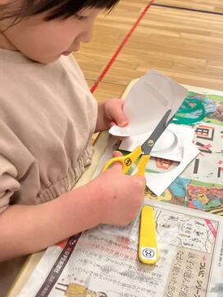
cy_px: 118
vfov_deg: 37.3
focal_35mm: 51
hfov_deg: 28.6
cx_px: 114
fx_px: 438
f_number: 1.8
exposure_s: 1/50
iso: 64
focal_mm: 3.99
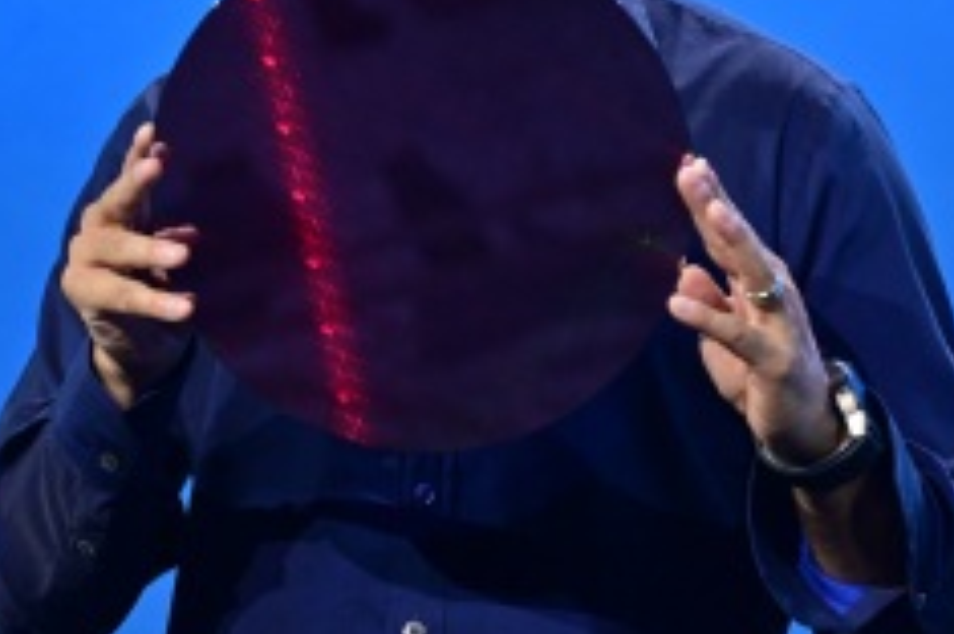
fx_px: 10823
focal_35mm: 409
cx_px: 467
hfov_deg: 5.0
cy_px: 122
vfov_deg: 3.4
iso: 1000
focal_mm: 200
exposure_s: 1/250
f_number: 6.3
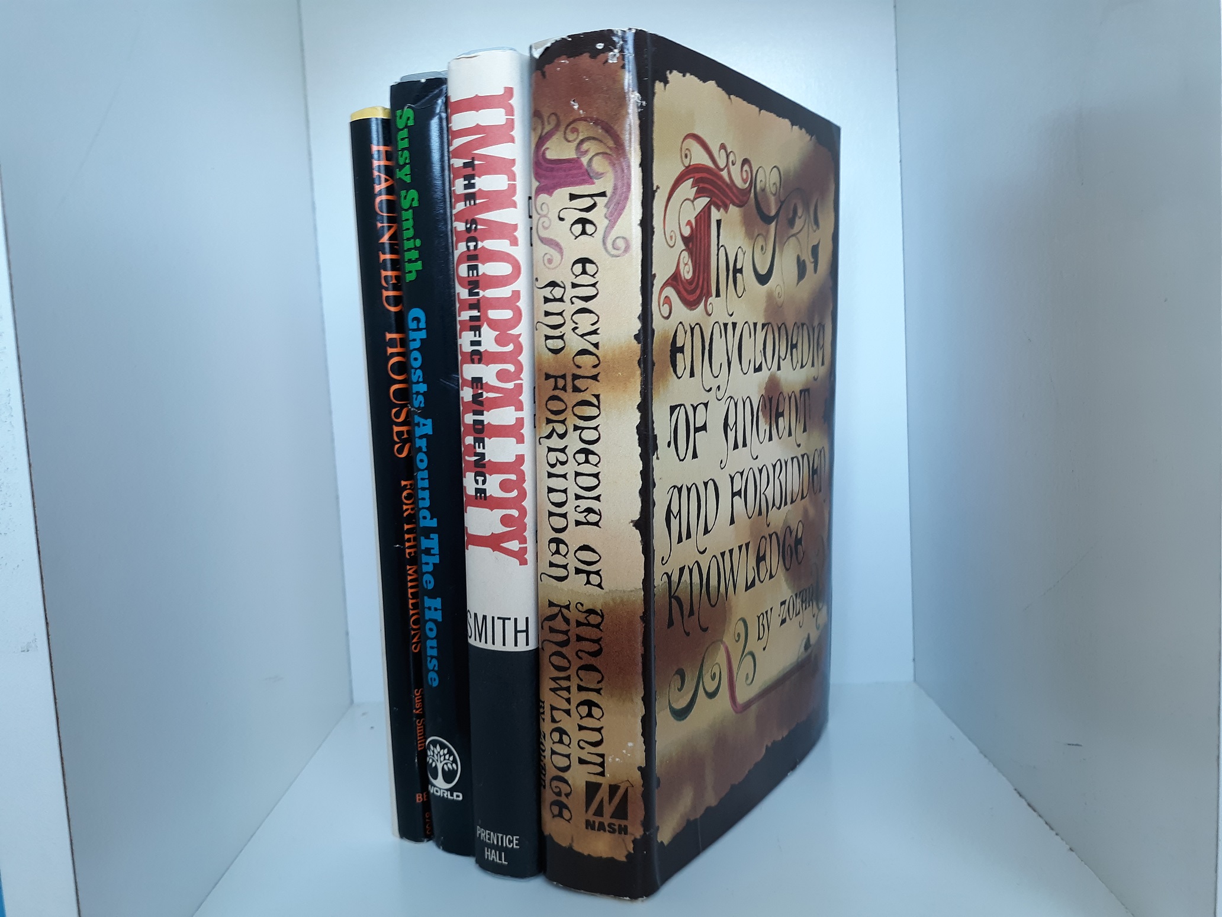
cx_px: 611
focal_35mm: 28
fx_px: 988
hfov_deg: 63.4
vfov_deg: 49.7
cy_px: 458
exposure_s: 1/40
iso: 64
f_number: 1.7
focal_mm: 3.7
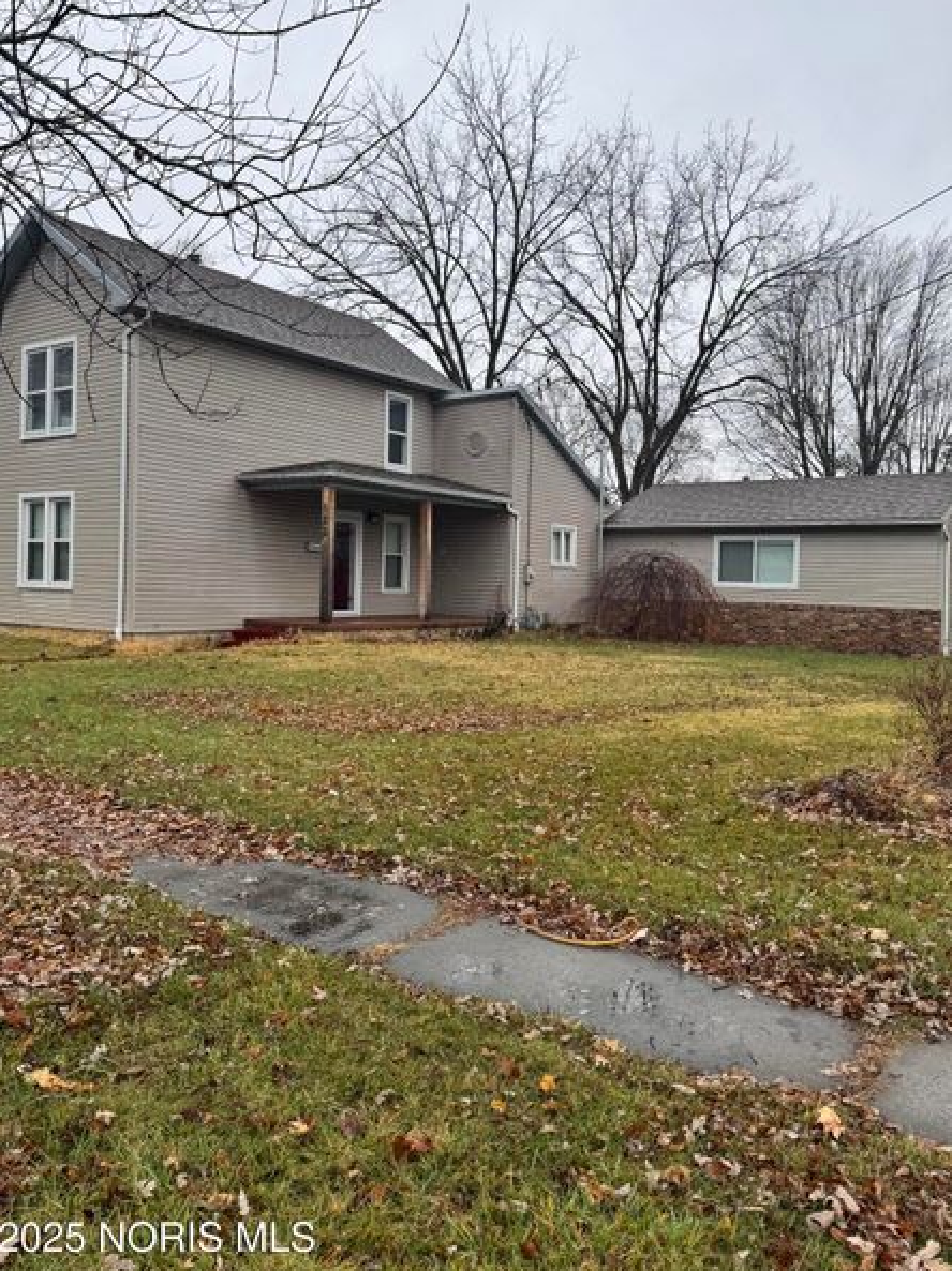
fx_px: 991
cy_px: 588
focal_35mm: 27
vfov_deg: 65.3
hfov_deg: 51.3
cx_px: 500
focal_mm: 6.76
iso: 80
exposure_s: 1/773
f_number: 1.78
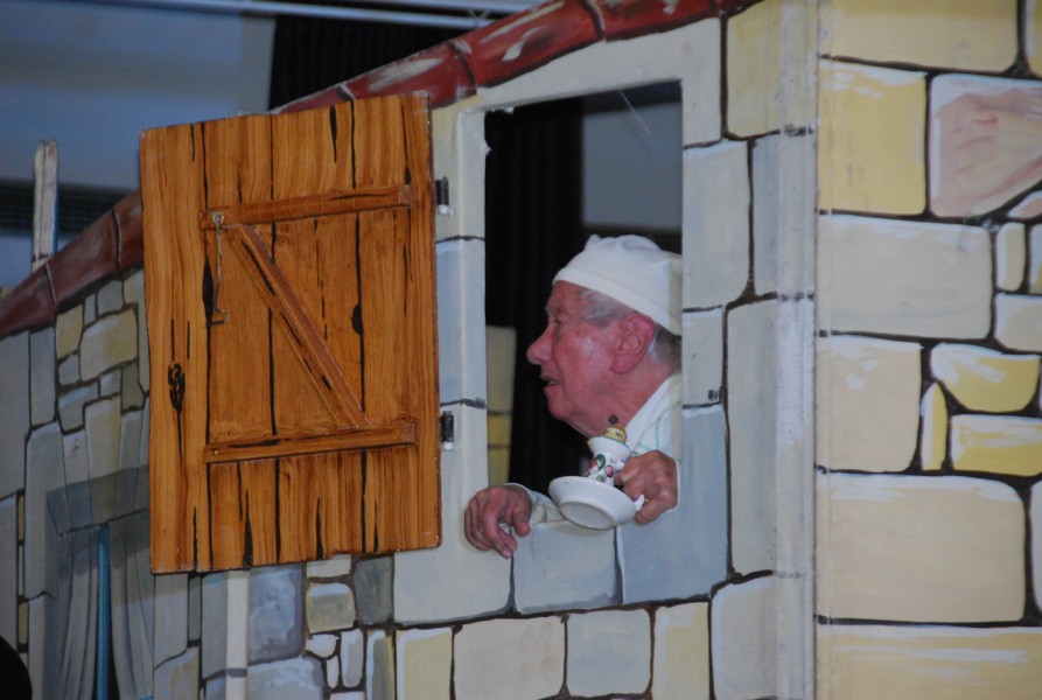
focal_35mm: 255
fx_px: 7398
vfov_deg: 5.4
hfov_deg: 8.1
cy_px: 350
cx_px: 521
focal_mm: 170
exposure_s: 1/60
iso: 1100
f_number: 5.6
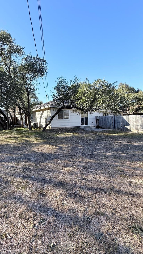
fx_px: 108
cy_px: 122
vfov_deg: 99.3
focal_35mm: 16
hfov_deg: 65.3
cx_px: 47
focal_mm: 2.22
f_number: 2.2
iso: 64
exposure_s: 1/664
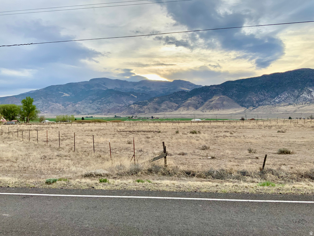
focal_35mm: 29
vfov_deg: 48.2
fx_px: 263
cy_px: 118
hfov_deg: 61.7
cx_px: 157
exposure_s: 1/551
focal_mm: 3
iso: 16
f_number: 1.8
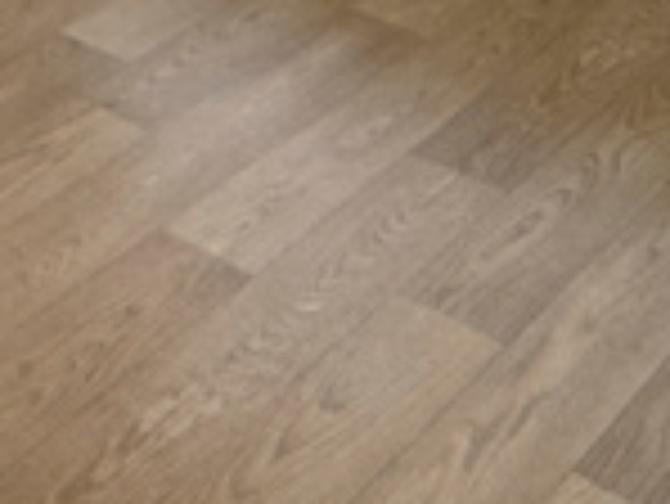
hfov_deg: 18.8
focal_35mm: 96
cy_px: -868
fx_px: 1860
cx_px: -234
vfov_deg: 11.4
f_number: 2.2
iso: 100
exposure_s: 1/120
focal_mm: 2.22
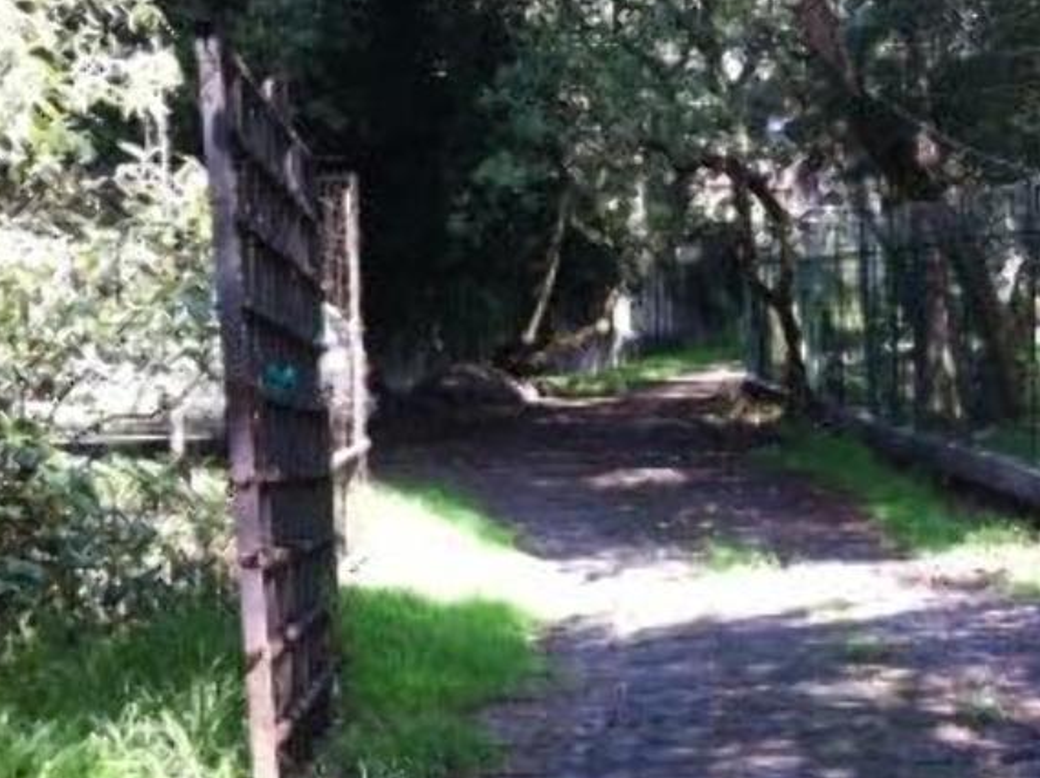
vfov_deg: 23.3
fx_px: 1892
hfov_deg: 30.2
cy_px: 416
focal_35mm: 63
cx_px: 780
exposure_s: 1/100
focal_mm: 3.85
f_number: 2.8
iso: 80
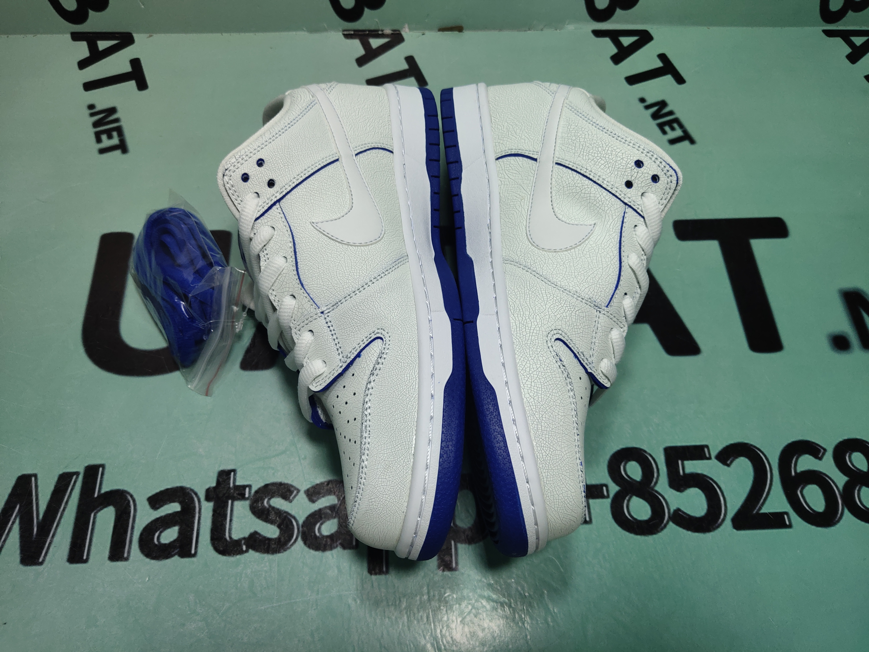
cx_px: 434
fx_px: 753
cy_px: 326
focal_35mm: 30
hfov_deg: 60.0
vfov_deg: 46.8
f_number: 1.79
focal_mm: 4.35
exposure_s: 1/105
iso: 50
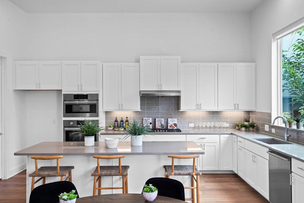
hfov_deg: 61.9
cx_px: 152
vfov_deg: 43.6
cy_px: 102
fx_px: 253
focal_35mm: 30
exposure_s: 1/5
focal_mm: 30
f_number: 8
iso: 320
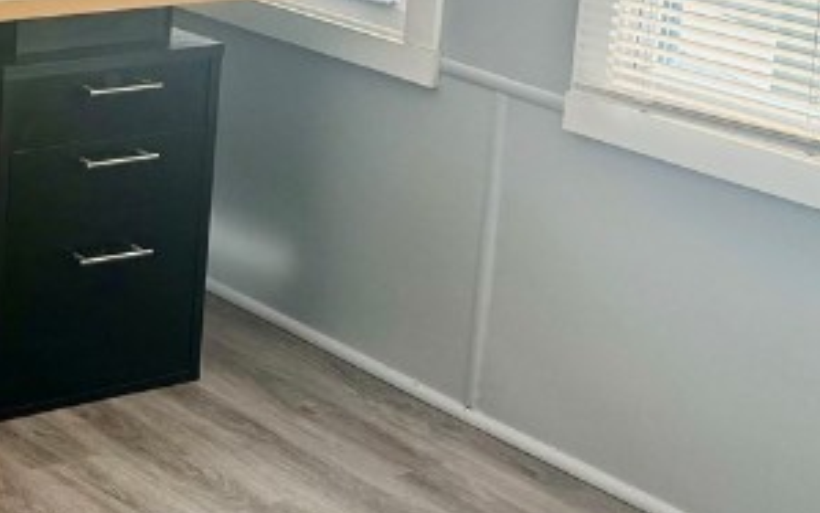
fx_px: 1945
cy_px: -63
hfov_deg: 21.4
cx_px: -272
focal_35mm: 87
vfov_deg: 14.6
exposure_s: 1/317
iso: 80
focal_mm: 6.76
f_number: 1.78
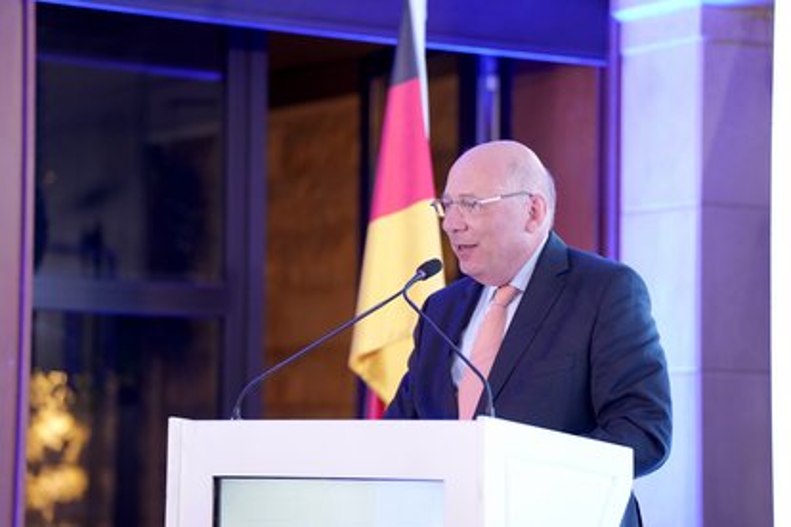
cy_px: 264
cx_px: 396
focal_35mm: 123
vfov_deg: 11.1
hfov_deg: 16.7
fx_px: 2702
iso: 1600
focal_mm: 123
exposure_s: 1/160
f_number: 2.8
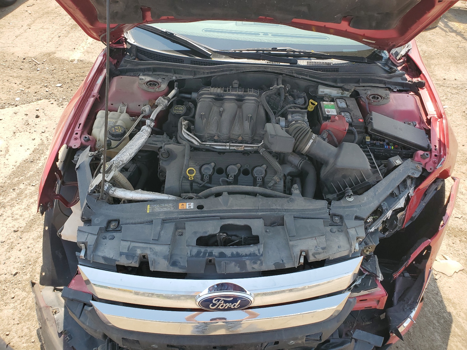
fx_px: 351
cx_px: 234
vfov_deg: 53.1
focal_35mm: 26
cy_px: 175
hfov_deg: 67.3
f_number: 1.5
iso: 50
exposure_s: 1/435
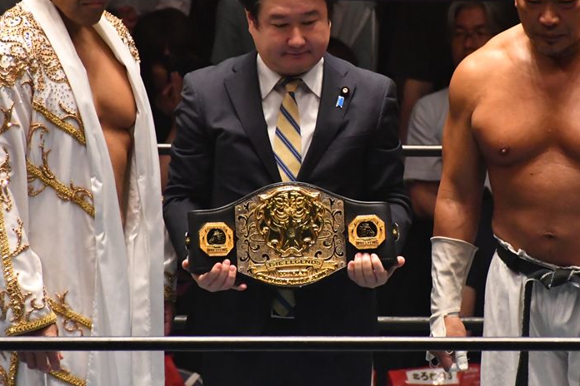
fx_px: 11664
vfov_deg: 1.9
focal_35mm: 724
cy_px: 179
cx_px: 337
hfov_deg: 2.8
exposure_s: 1/400
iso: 6400
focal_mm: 280
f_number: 10
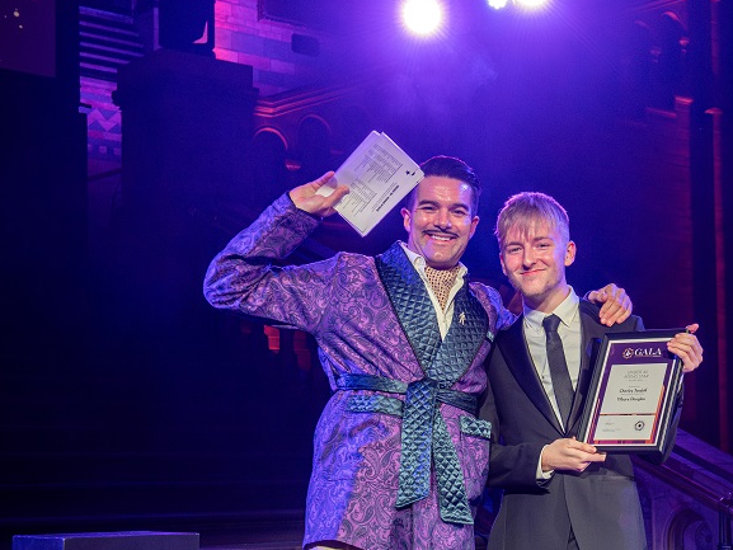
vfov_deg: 20.4
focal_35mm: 72
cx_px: 595
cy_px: 349
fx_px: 1525
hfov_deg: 26.5
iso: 1250
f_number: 4.5
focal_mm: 45
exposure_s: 1/125
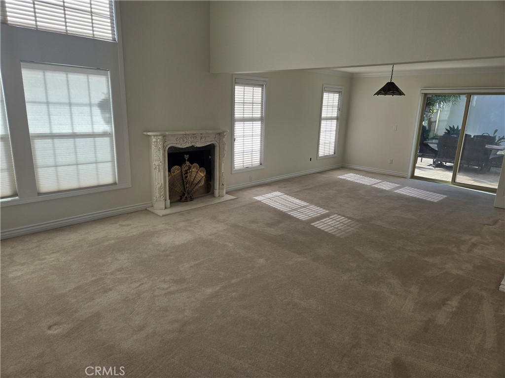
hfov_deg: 73.9
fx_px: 336
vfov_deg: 58.9
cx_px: 252
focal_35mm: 23
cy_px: 189
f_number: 1.8
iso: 25
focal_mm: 5.4
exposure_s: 1/389
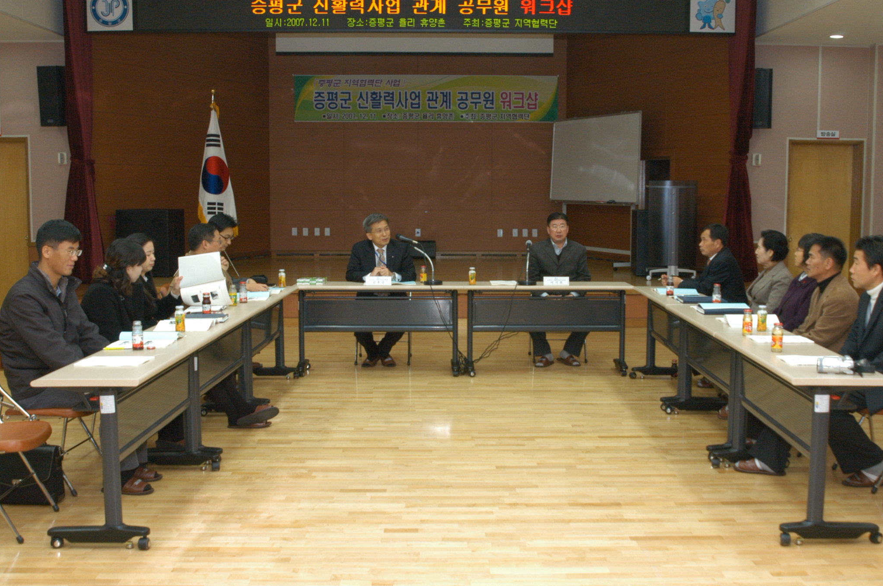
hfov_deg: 45.5
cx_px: 450
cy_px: 278
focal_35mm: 43
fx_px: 1053
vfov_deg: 31.1
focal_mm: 26
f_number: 7.1
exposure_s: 1/60
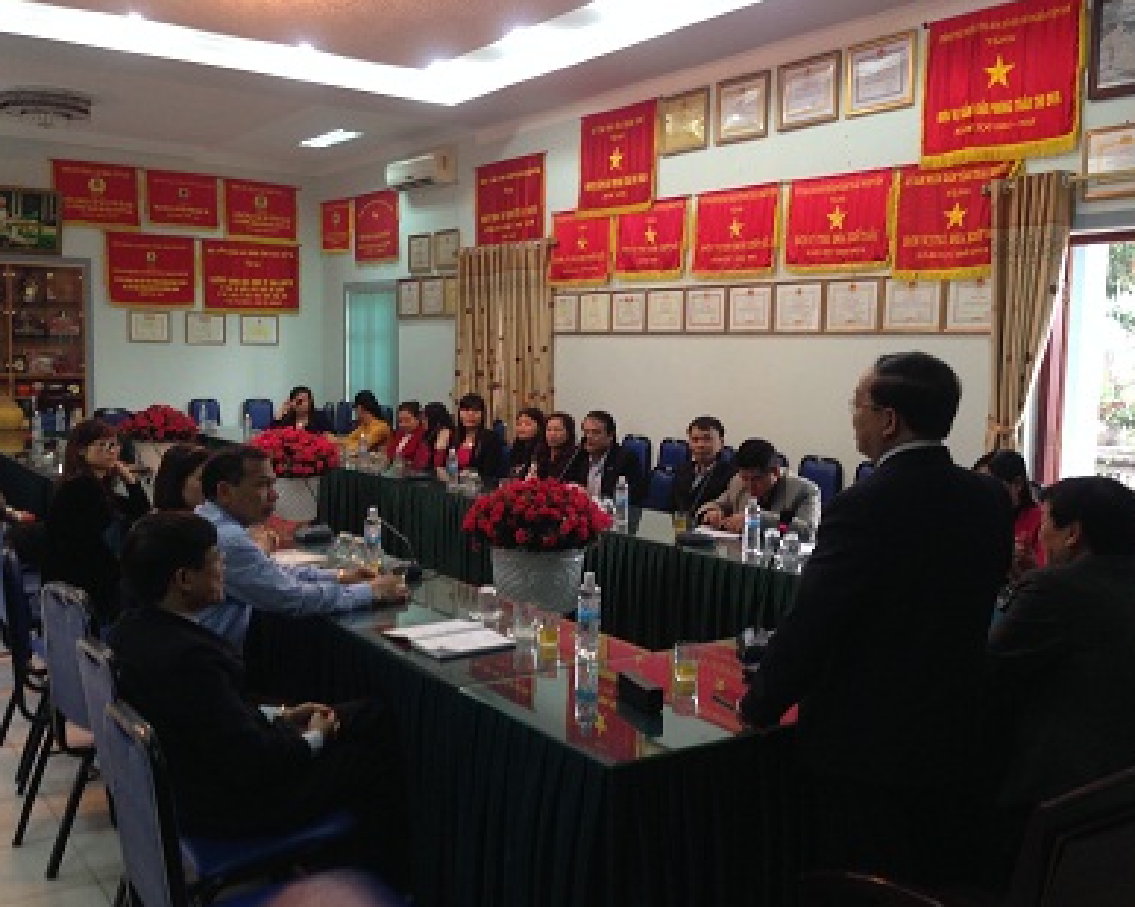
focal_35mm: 35
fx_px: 1175
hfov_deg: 51.6
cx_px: 575
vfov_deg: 42.2
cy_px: 454
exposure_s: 1/20
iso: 100
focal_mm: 4.12
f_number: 2.4
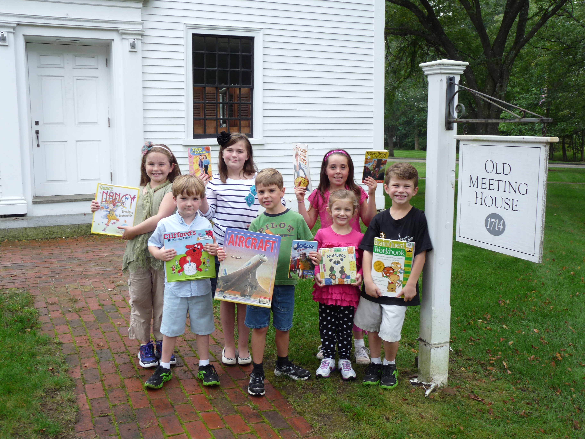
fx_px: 625
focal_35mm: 37
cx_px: 292
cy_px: 220
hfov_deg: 50.1
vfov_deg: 38.7
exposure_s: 1/125
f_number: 3
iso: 100
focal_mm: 6.5
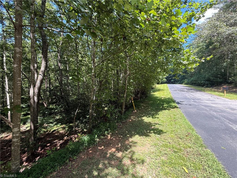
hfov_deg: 102.1
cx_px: 118
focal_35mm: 14
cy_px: 89
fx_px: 96
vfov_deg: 85.7
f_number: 2.2
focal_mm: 2.22
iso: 80
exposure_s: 1/99
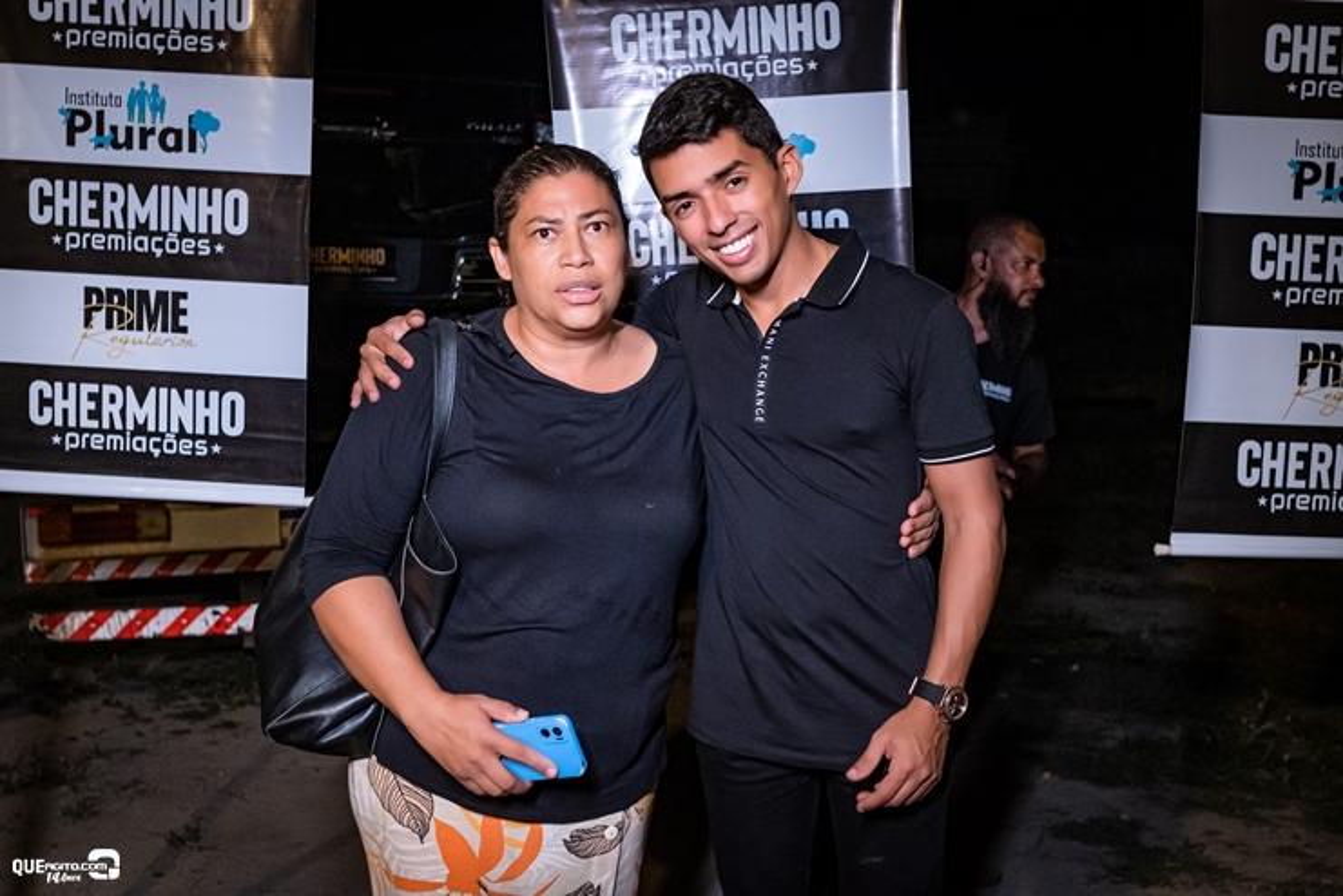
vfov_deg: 36.9
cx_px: 672
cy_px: 448
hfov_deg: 53.1
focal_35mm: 36
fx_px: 1343
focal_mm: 24
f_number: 2.8
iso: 2500
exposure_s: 1/400
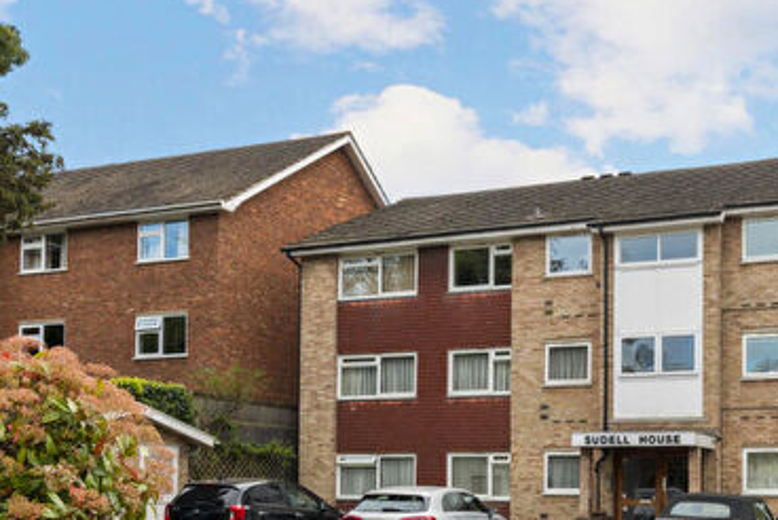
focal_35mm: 38
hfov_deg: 47.2
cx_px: 651
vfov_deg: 34.3
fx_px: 822
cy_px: 395
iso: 200
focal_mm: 20
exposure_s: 1/200
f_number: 8
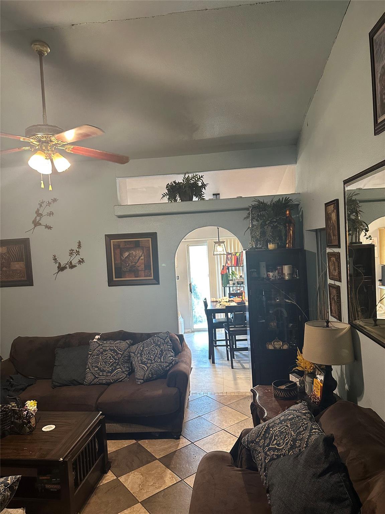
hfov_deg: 56.8
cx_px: 192
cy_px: 257
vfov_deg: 71.6
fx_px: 356
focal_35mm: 24
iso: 320
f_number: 1.78
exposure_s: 1/60
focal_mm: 6.86
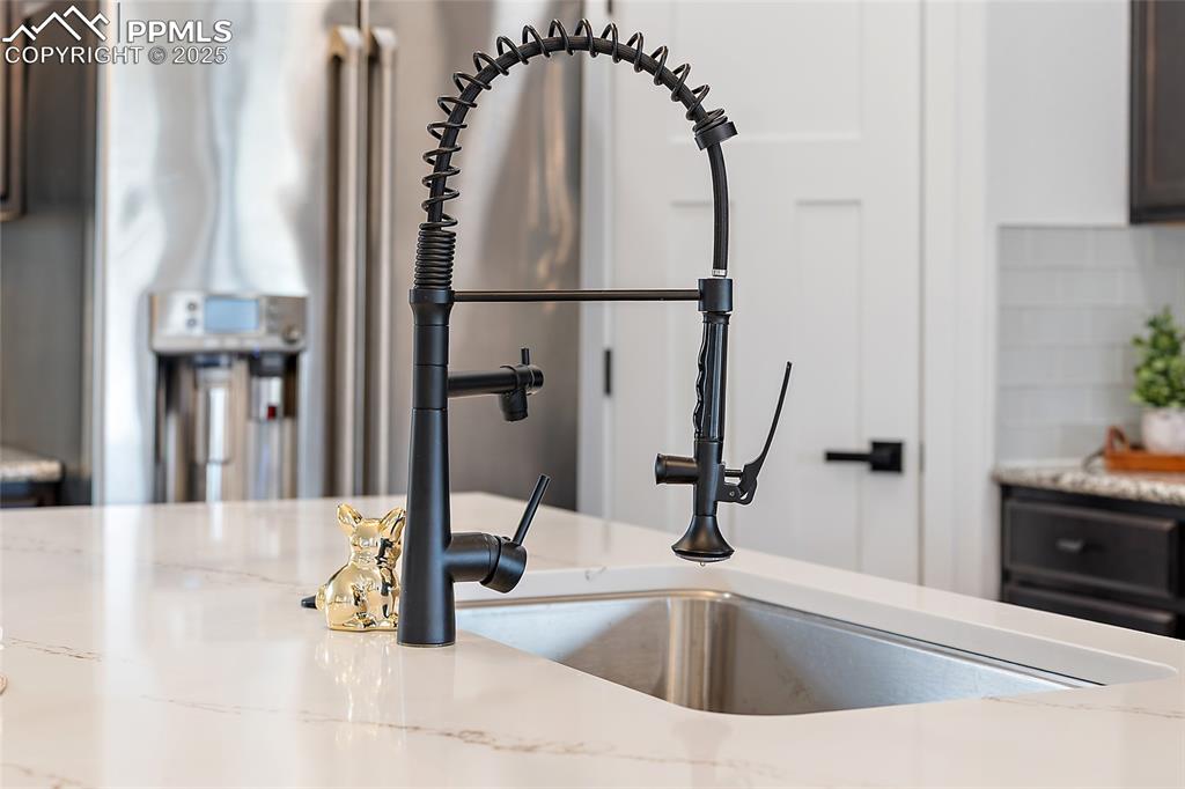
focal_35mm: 60
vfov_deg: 22.6
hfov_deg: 33.4
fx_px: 1974
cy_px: 394
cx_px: 592
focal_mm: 40
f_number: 2.8
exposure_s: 1/40
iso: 100
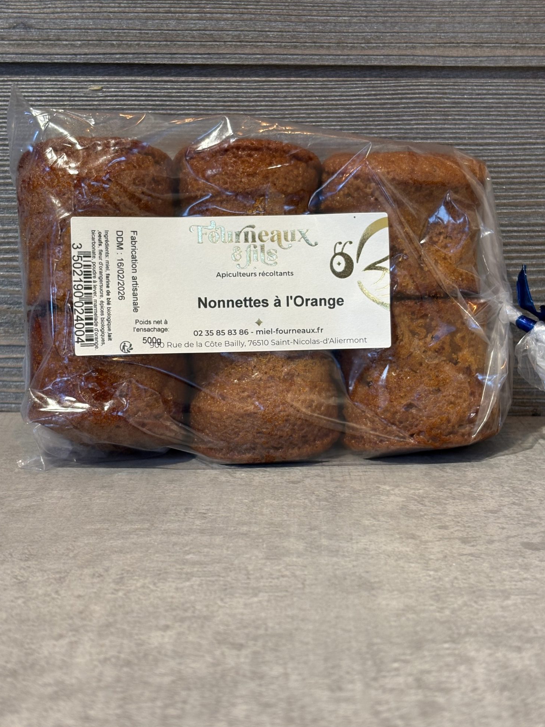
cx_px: 270
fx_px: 1112
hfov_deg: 27.5
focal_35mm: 53
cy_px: 361
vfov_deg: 36.2
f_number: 1.6
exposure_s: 1/50
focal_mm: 5.96
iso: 80
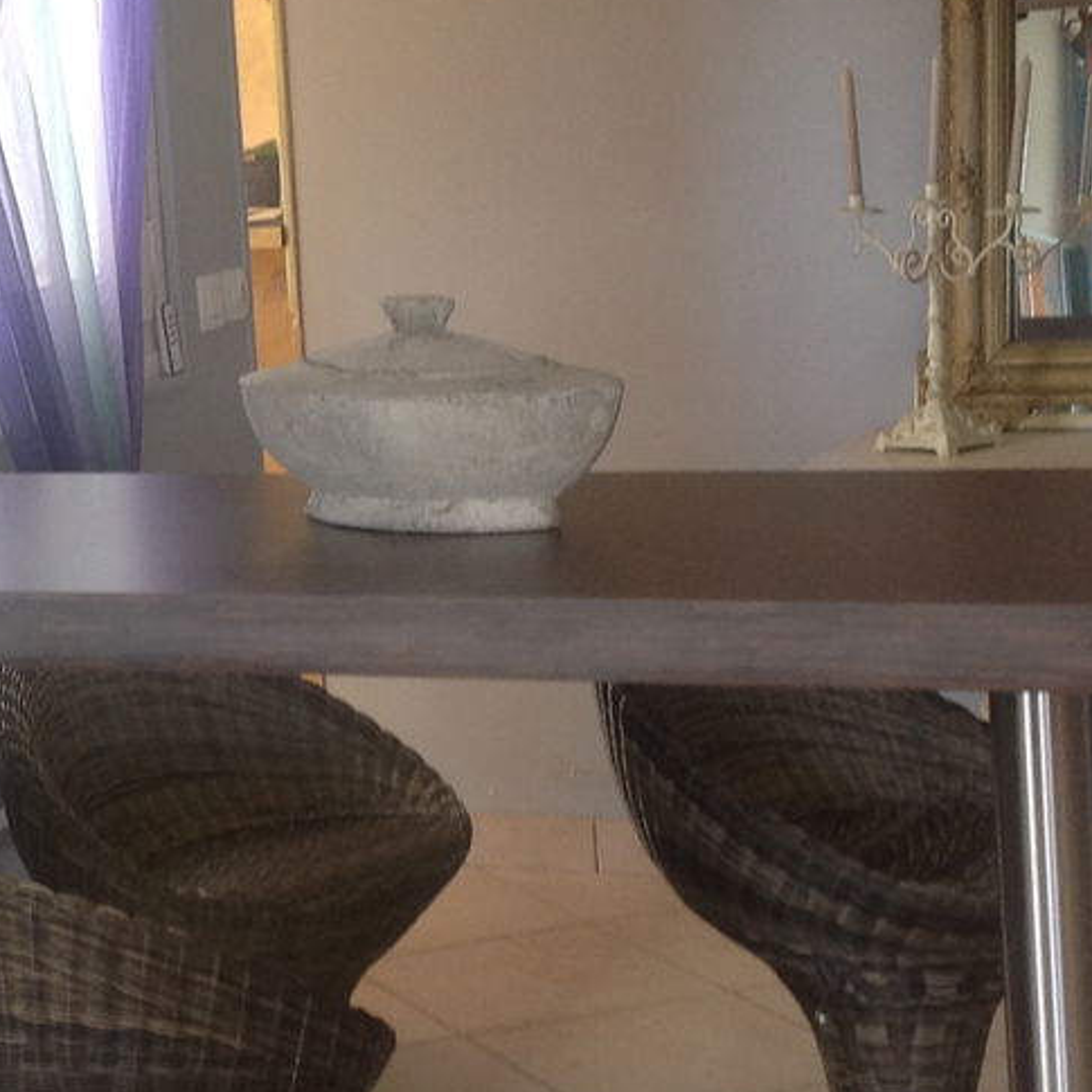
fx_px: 3640
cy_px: 465
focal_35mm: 102
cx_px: 108
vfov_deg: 17.1
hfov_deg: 16.8
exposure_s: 1/30
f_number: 2.4
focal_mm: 4.28
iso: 64
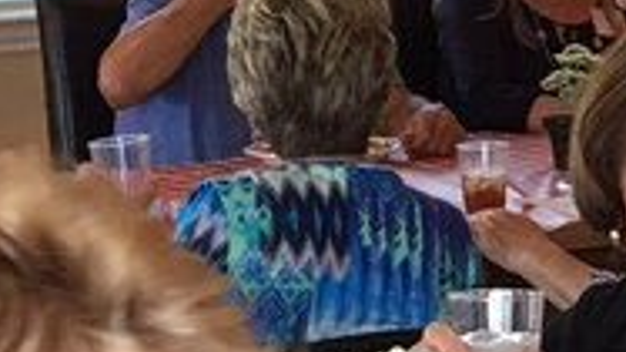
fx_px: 3584
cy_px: 211
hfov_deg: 9.9
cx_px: 683
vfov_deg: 5.6
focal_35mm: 216
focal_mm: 4.15
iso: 25
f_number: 2.2
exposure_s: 1/15
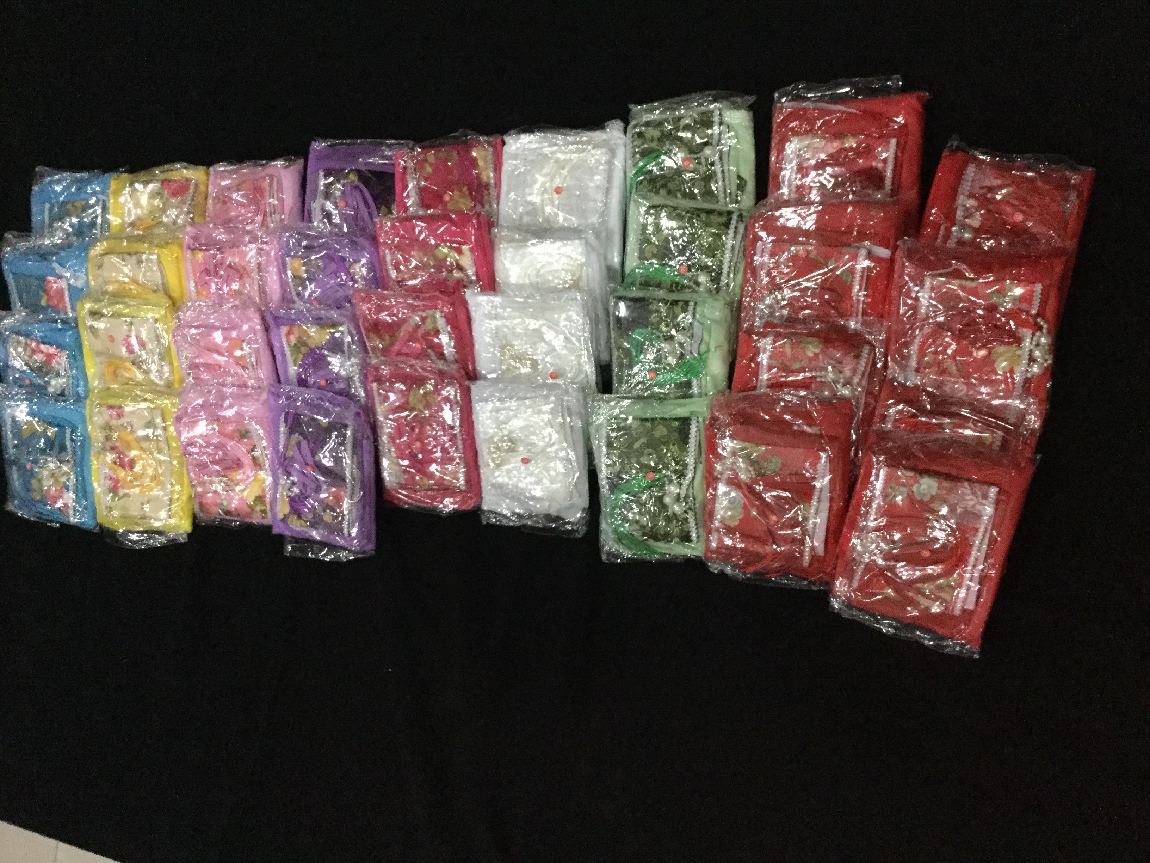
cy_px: 432
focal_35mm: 31
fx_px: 1030
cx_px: 575
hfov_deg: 58.4
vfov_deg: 45.4
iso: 320
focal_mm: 3.3
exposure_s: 1/17
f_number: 2.4
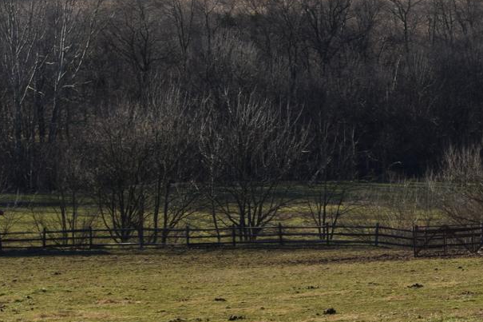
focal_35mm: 178
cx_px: 698
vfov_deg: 7.7
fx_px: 2383
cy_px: 215
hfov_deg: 11.2
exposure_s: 1/200
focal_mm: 35
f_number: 9
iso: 100
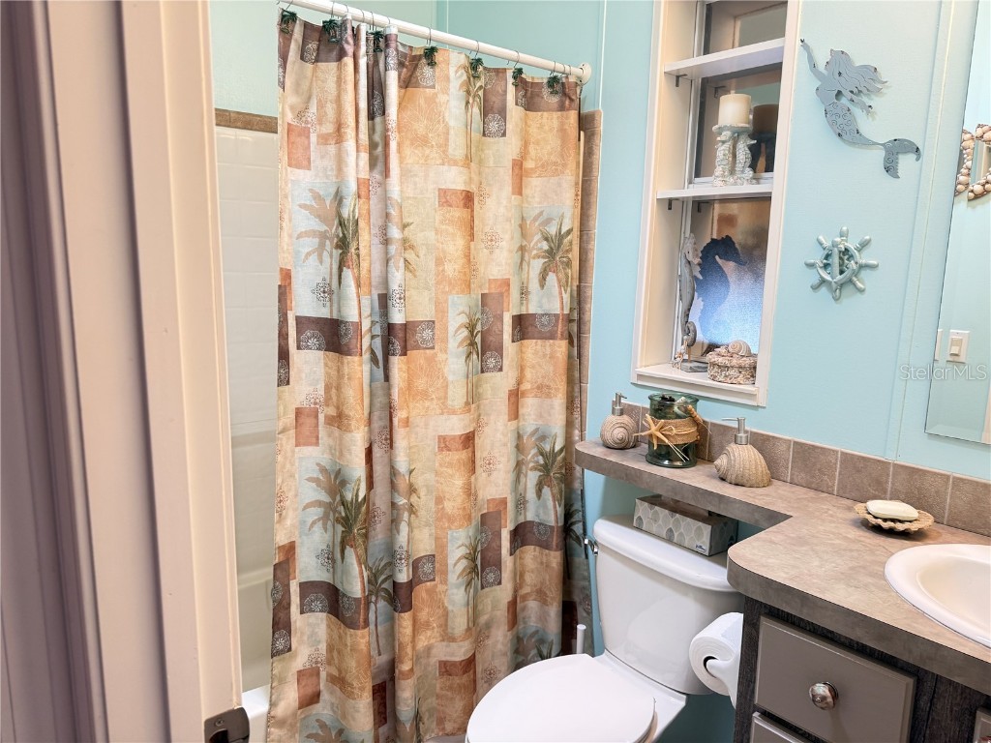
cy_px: 372
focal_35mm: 24
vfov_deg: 56.8
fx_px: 687
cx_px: 496
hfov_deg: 71.6
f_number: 1.78
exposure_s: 1/60
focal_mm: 6.76
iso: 200
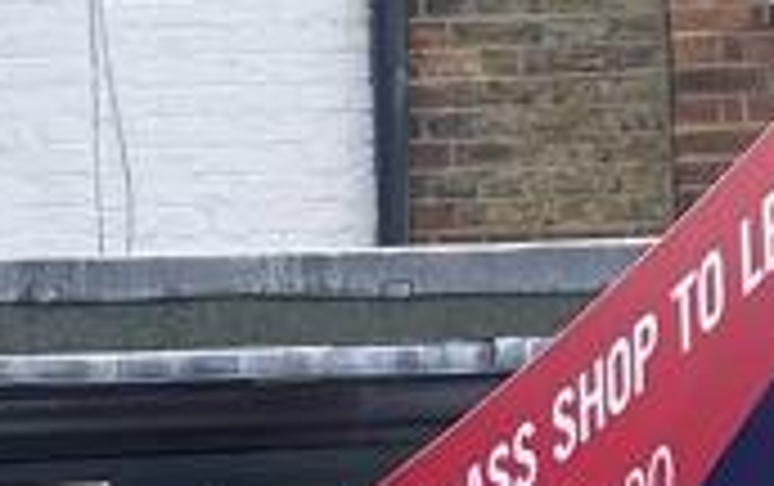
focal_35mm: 164
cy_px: 1706
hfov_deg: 11.4
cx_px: -814
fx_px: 3464
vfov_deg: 6.8
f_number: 1.8
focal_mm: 4.25
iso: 32
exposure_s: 1/1484
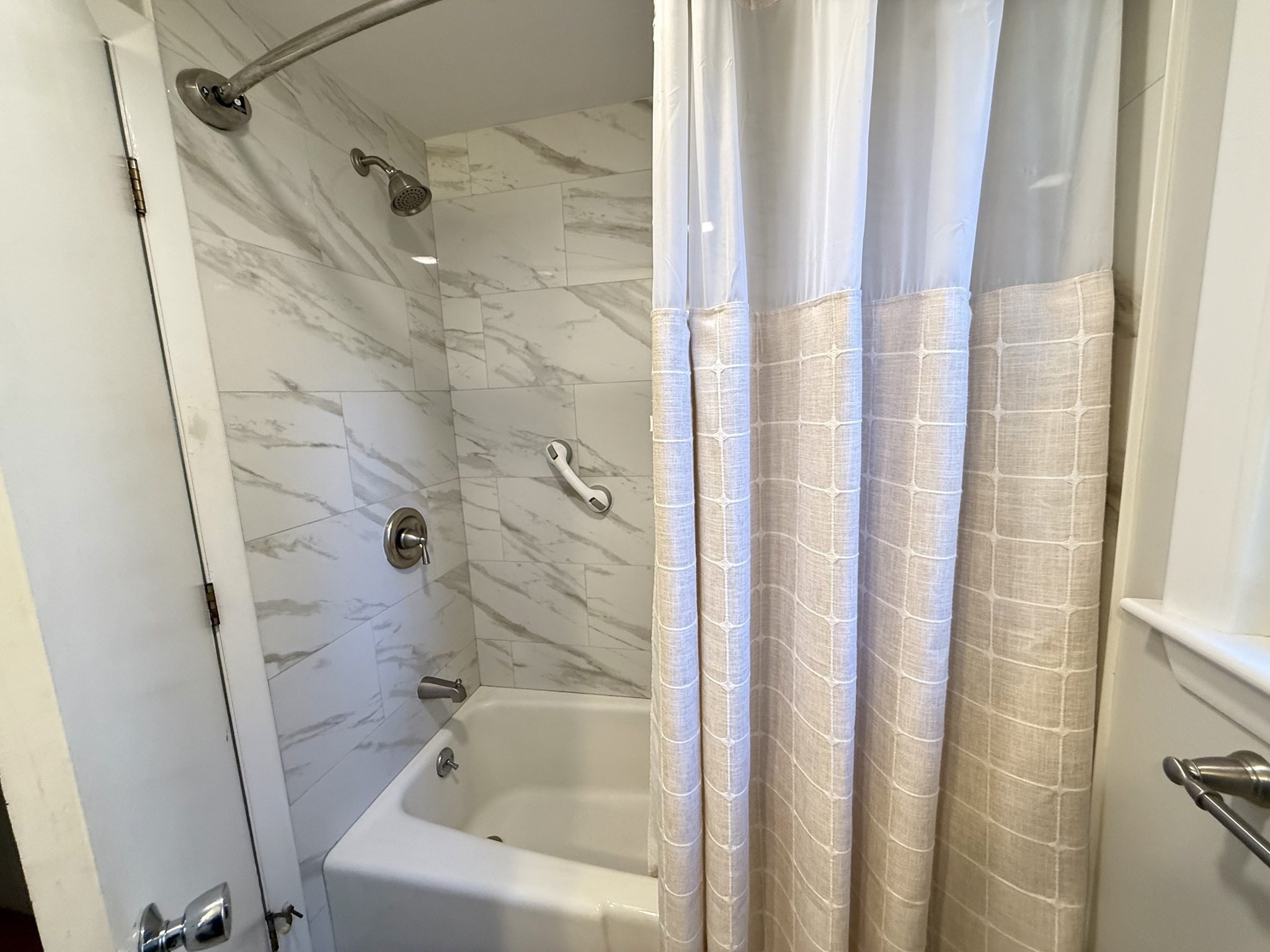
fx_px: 514
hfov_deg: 102.1
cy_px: 476
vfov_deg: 85.7
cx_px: 635
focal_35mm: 14
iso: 320
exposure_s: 1/120
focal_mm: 2.22
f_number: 2.2
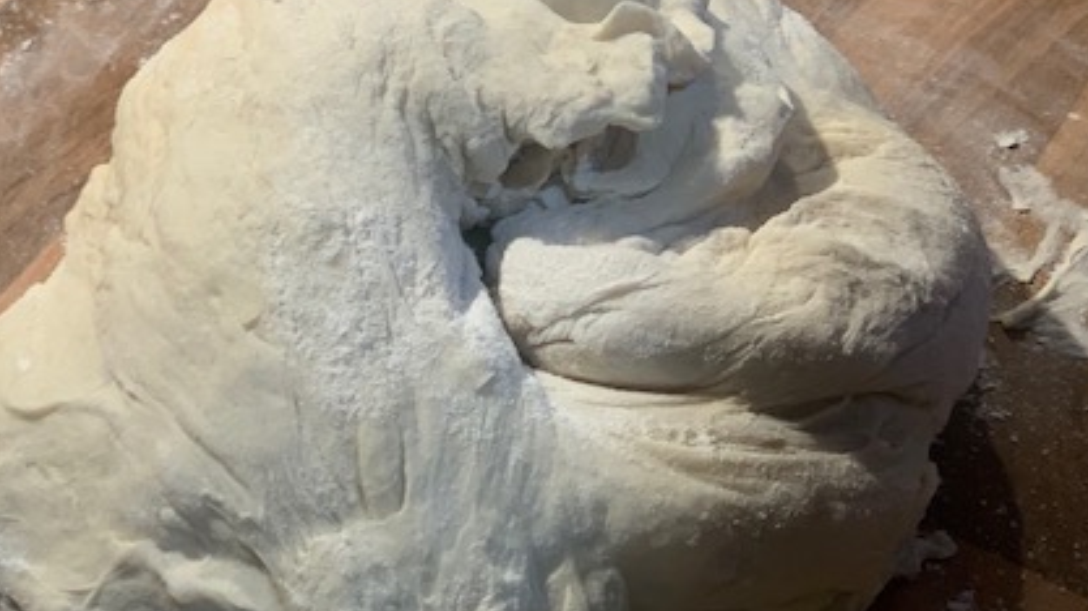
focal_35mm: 87
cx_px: 527
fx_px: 2508
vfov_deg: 13.9
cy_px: 258
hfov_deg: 24.5
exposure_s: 1/50
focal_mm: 6
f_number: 2.4
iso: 100
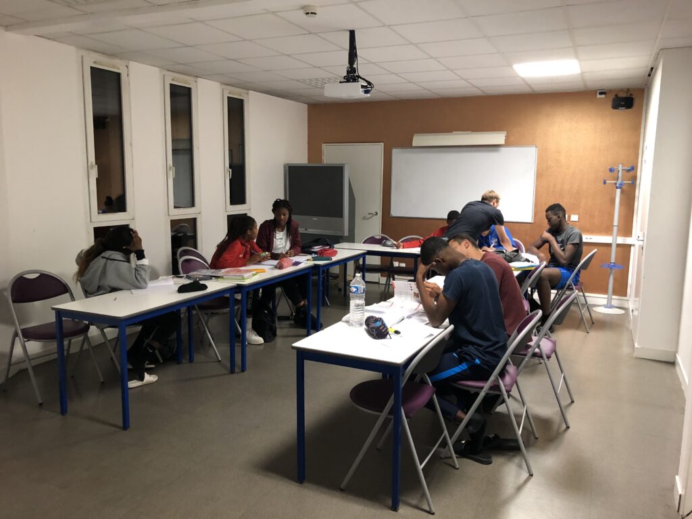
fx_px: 560
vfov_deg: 49.7
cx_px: 346
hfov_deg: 63.4
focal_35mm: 28
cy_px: 260
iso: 100
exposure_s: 1/9
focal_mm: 4
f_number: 1.8
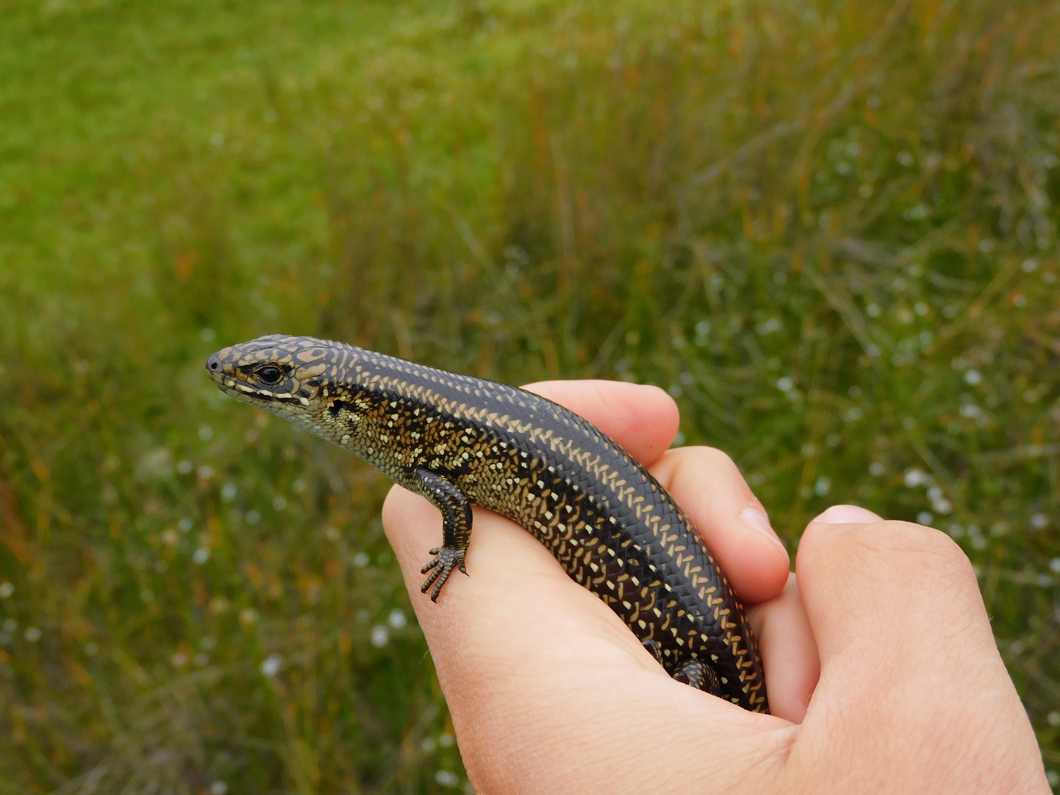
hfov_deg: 42.1
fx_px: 1378
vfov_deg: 32.2
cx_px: 530
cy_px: 398
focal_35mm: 45
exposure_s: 1/400
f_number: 4
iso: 125
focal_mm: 8.1
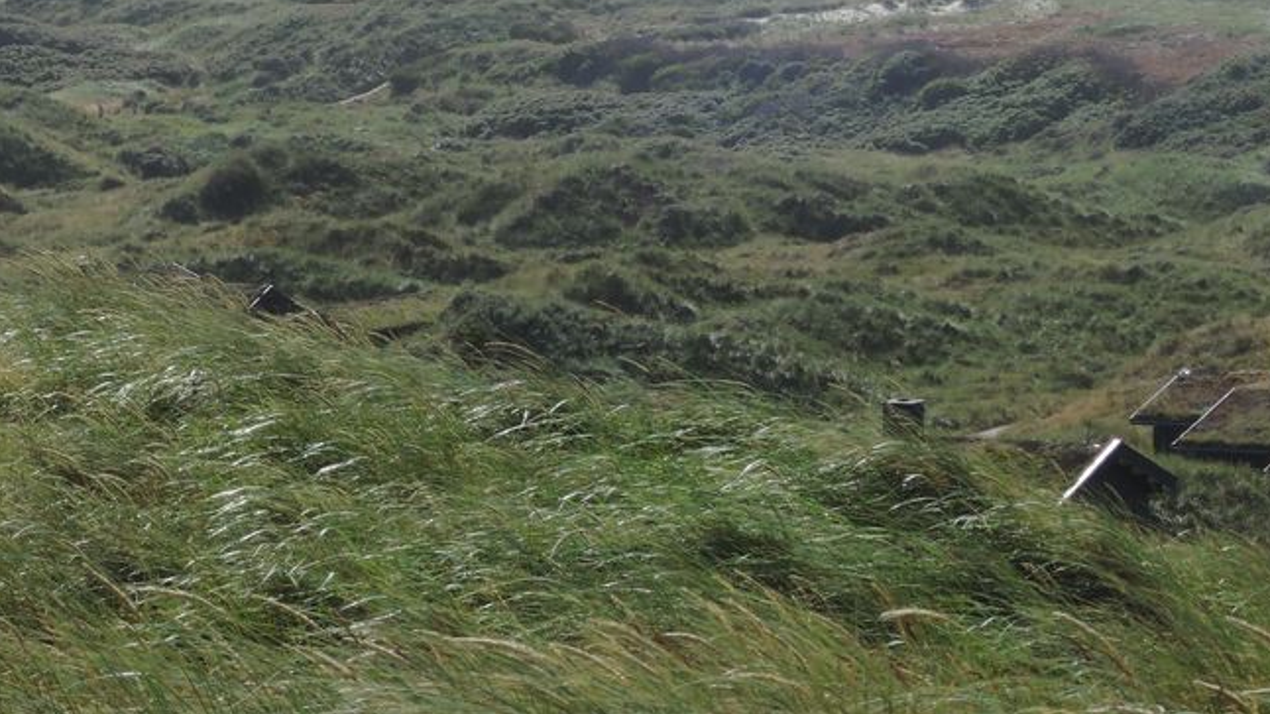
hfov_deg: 8.9
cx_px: 794
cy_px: 92
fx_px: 8181
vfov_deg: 5.0
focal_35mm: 243
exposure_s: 1/320
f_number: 7.1
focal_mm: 25.5
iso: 80
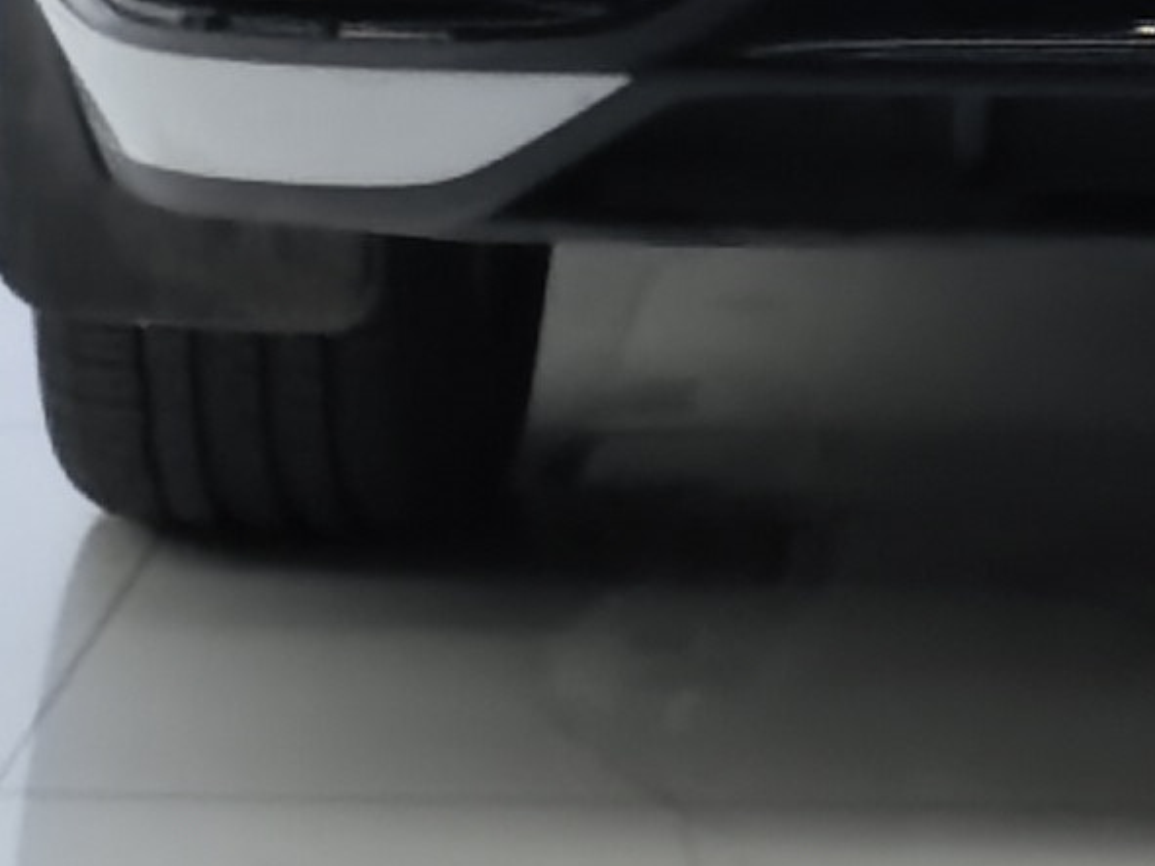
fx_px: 9941
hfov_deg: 6.5
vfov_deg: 4.7
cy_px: -2066
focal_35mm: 298
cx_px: 1829
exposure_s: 1/204
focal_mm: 5.75
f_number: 2
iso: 50
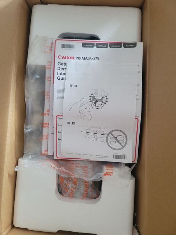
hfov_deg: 54.9
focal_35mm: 25
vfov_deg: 69.4
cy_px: 118
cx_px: 88
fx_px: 169
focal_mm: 7
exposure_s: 1/40
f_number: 1.8
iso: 400
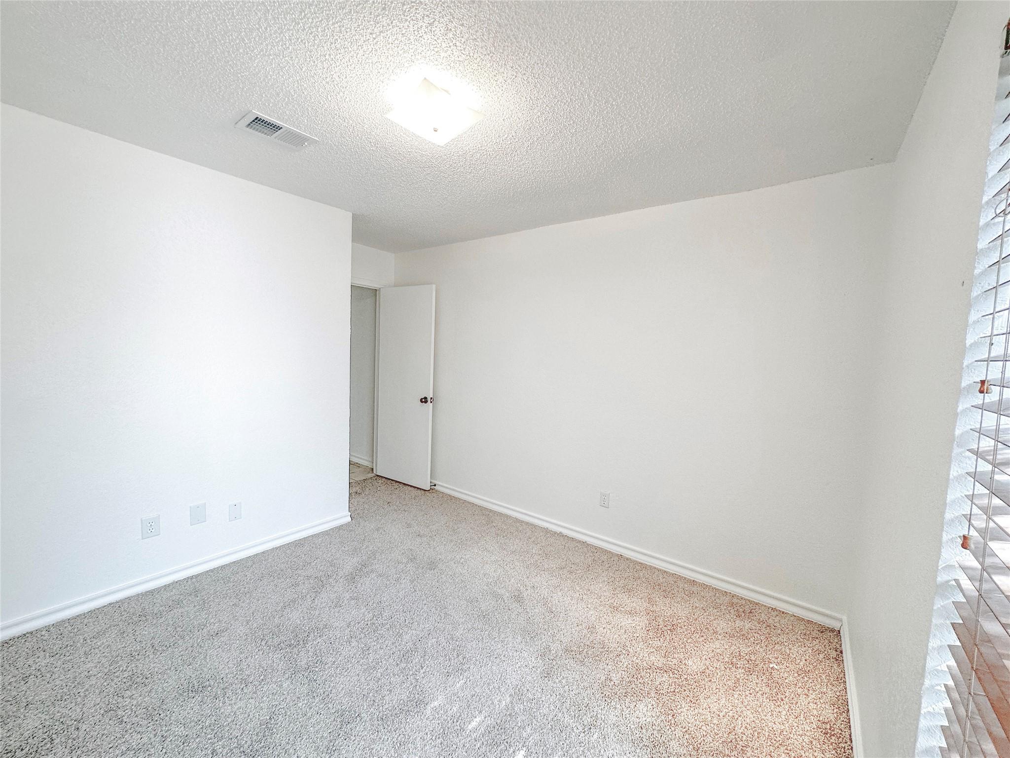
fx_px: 408
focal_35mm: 14
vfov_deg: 85.7
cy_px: 379
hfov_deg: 102.1
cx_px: 505
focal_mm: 2.22
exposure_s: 1/120
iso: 125
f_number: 2.2
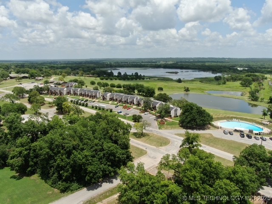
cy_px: 102
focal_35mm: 24
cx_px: 136
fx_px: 189
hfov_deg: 71.6
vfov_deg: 56.8
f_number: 2.8
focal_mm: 4.39
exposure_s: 1/500
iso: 100
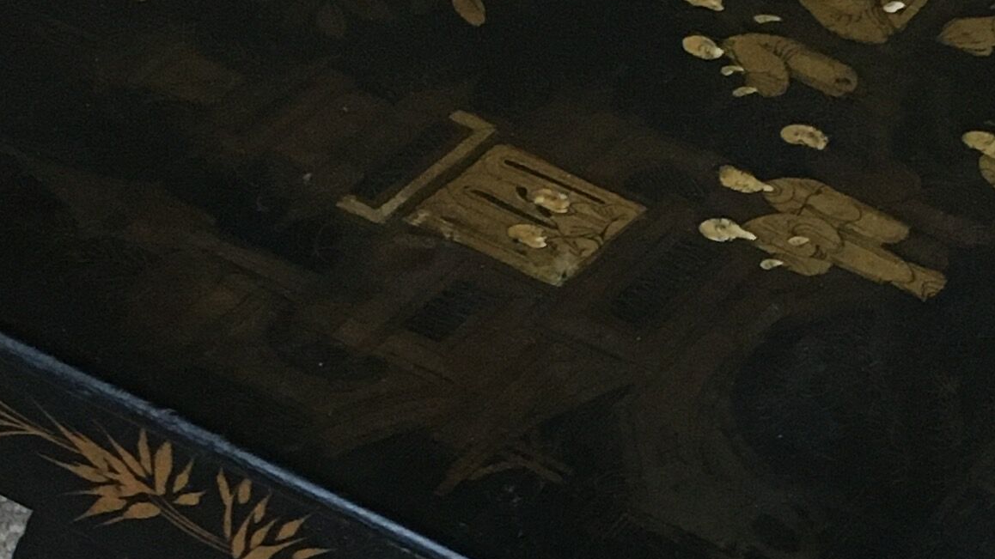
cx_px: 529
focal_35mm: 110
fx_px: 2902
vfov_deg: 10.7
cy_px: 797
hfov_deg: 19.5
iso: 250
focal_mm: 4.15
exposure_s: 1/33
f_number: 2.2
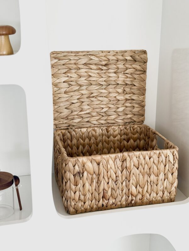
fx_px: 349
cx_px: 94
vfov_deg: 39.7
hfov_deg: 30.3
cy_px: 126
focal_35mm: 48
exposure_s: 1/89
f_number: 1.78
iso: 100
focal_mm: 6.76
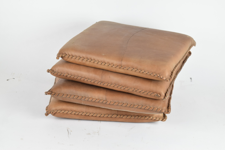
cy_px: 75
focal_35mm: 82
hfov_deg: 24.6
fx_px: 516
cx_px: 112
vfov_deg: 16.6
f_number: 8
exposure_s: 1/125
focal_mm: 55
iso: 800
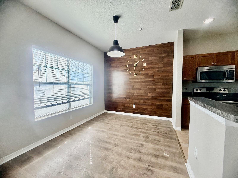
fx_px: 96
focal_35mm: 14
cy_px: 89
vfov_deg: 85.7
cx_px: 119
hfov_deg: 102.1
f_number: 2.2
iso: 64
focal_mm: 2.22
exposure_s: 1/127
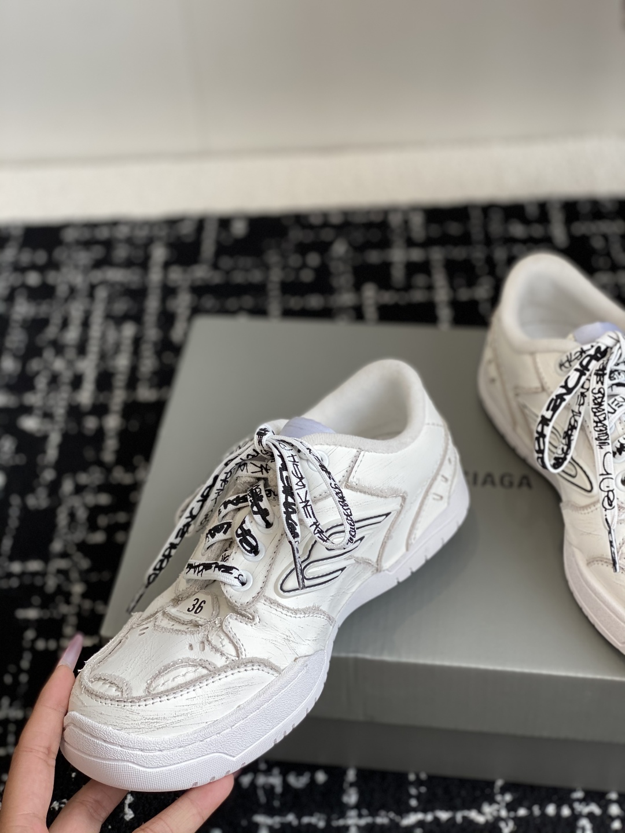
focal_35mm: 52
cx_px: 312
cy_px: 416
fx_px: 1252
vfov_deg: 36.8
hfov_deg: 28.0
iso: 20
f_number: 2
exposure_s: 1/318
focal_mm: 6
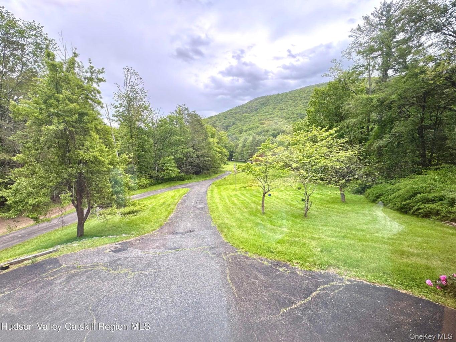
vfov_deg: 85.7
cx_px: 228
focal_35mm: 14
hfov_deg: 102.1
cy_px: 171
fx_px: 184
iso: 40
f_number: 2.2
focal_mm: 2.22
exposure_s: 1/120
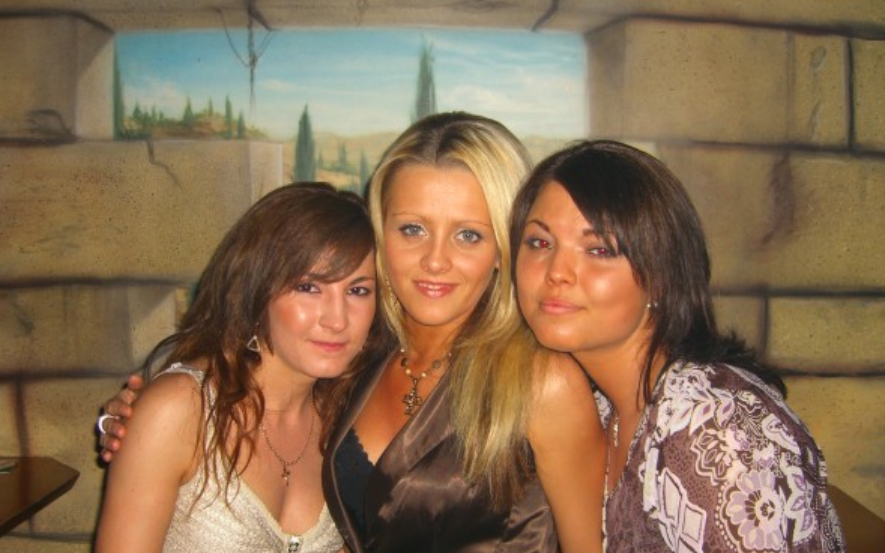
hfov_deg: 48.2
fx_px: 989
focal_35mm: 41
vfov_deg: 31.1
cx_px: 436
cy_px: 337
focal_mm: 7.9
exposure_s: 1/60
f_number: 2.8
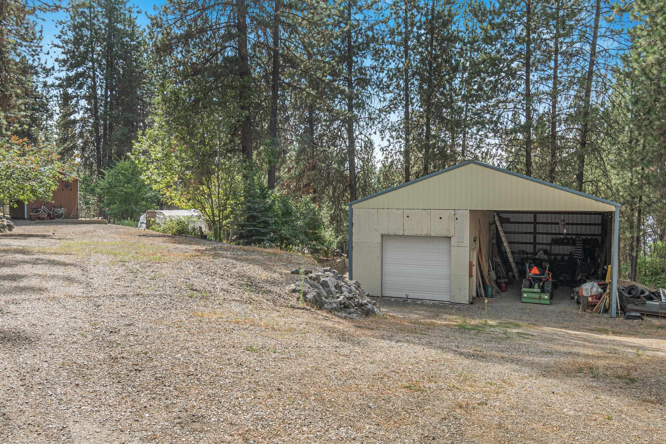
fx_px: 555
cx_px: 333
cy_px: 222
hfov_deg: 61.9
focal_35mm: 30
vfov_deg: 43.6
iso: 800
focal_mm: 20
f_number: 8
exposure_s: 1/160
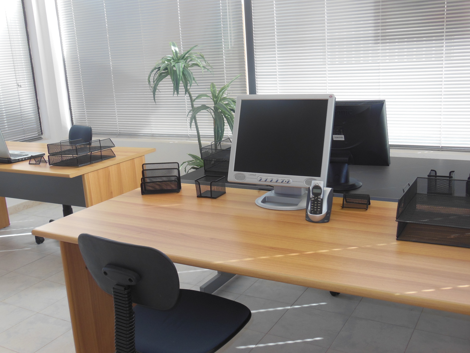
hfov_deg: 47.9
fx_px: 530
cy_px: 176
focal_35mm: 39
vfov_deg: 36.8
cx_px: 235
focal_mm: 6.9
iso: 125
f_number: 4.1
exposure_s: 1/60
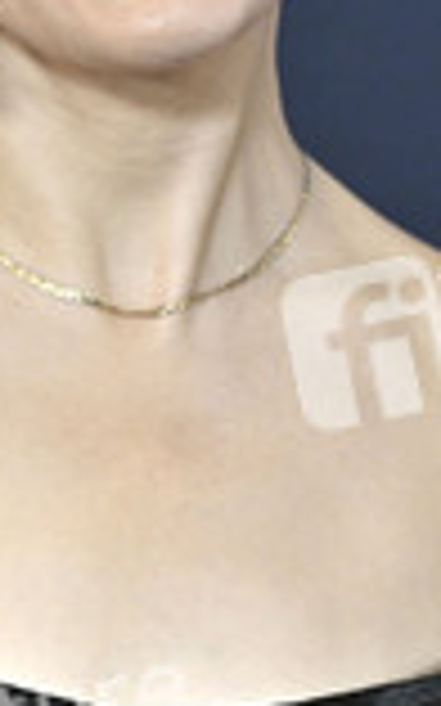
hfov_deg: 4.4
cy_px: 99
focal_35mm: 301
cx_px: 104
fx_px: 5794
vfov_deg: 7.0
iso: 2500
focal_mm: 116
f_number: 5.6
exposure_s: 1/320
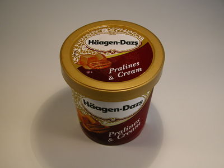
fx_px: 401
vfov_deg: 23.7
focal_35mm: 62
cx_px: 112
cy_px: 84
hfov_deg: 31.2
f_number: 3.6
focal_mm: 15.7
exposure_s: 1/108
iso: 100
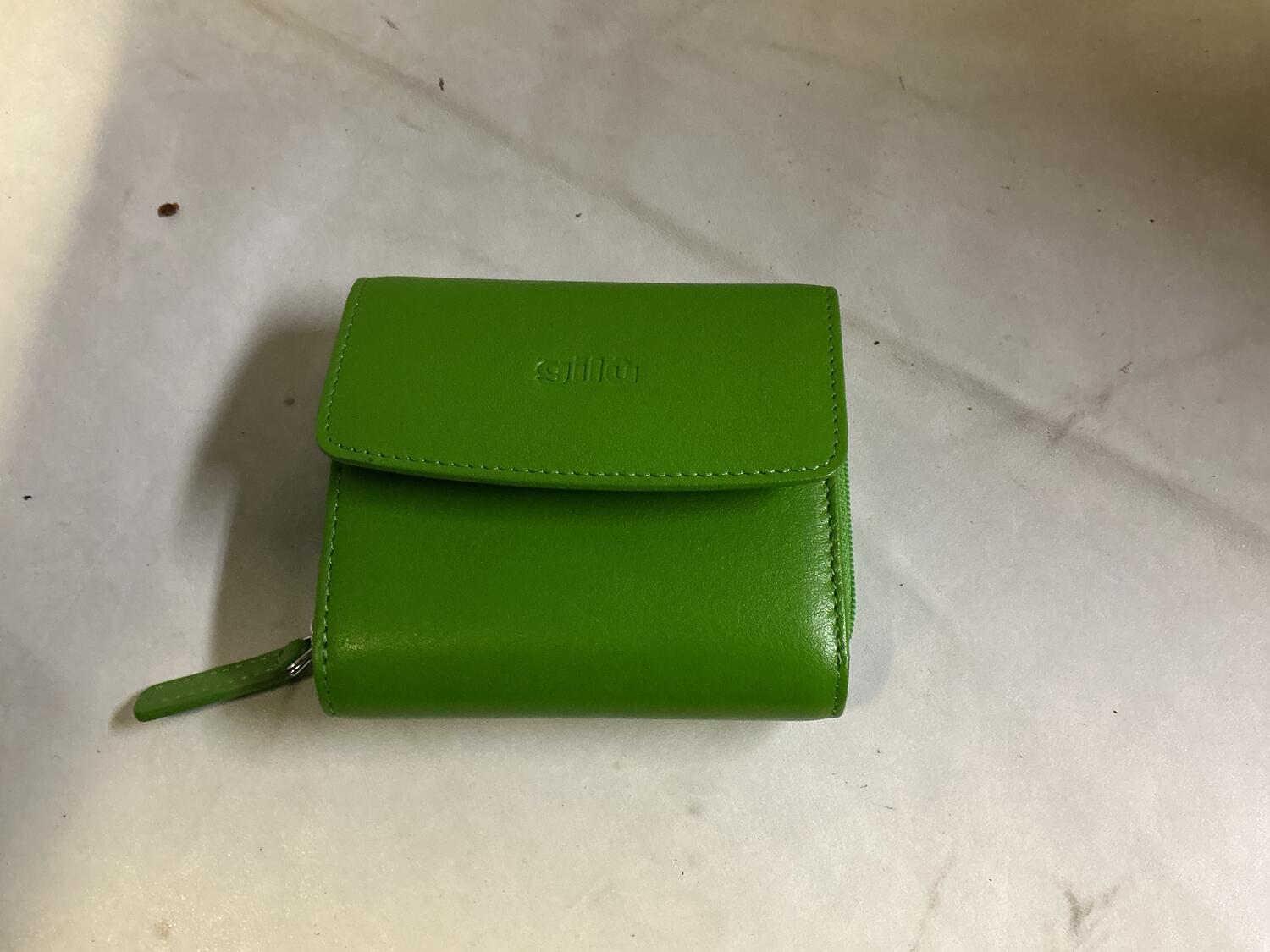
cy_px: 476
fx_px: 1064
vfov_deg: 48.2
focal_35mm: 29
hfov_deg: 61.7
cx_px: 635
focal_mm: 3
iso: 160
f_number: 1.8
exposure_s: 1/50
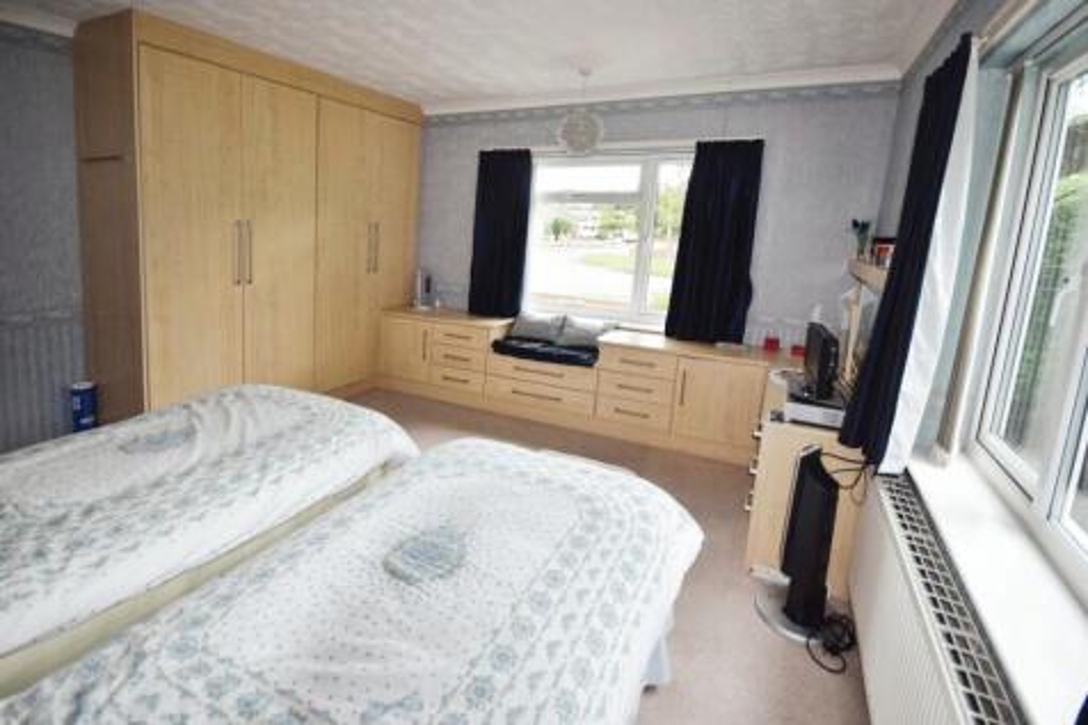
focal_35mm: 16
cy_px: 362
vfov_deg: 72.0
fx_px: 498
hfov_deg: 95.0
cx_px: 544
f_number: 5.6
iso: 800
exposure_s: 1/125
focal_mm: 11
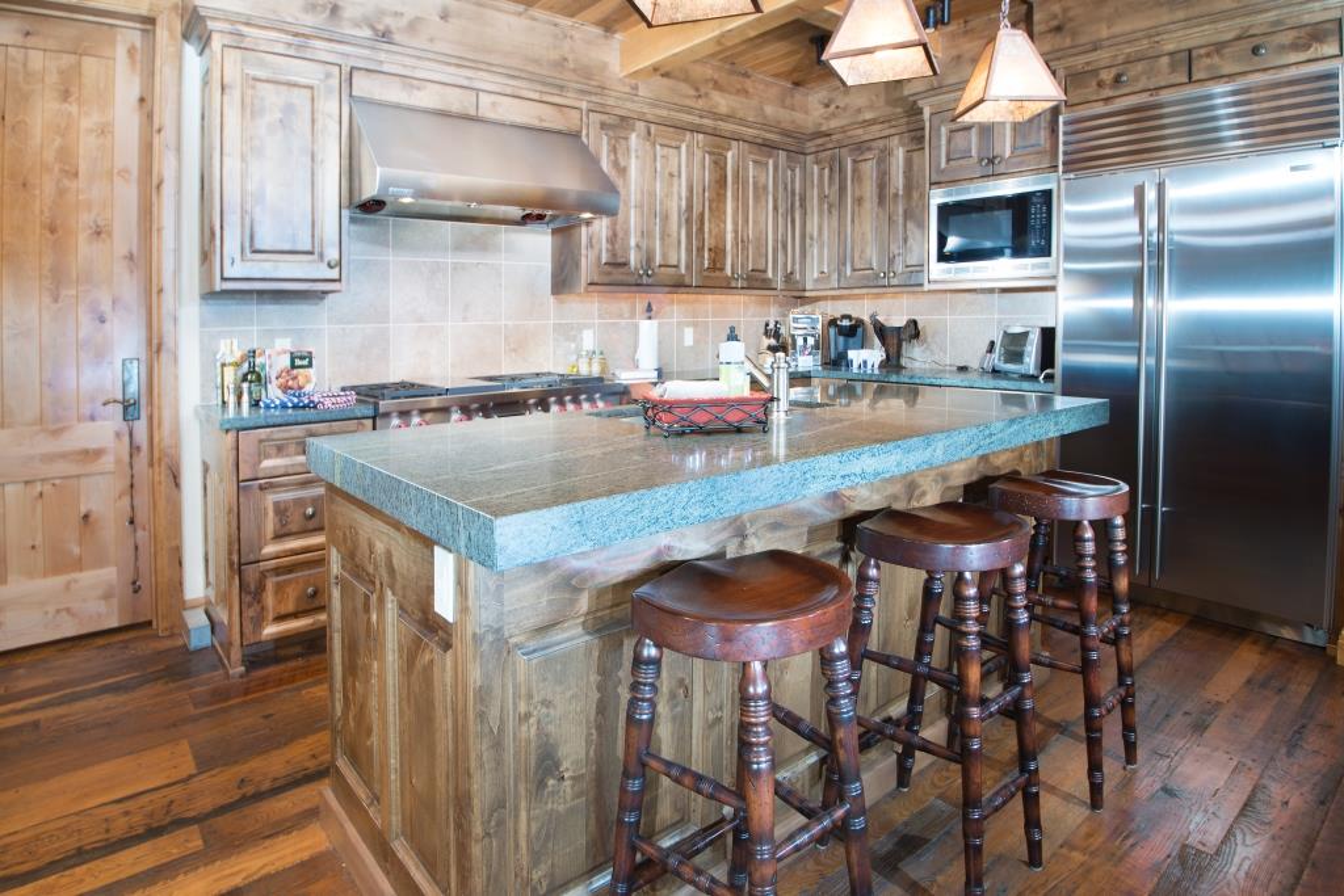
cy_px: 448
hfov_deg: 86.9
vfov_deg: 64.6
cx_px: 672
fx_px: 709
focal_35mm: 19
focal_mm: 19
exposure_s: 1/5
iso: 100
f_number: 8
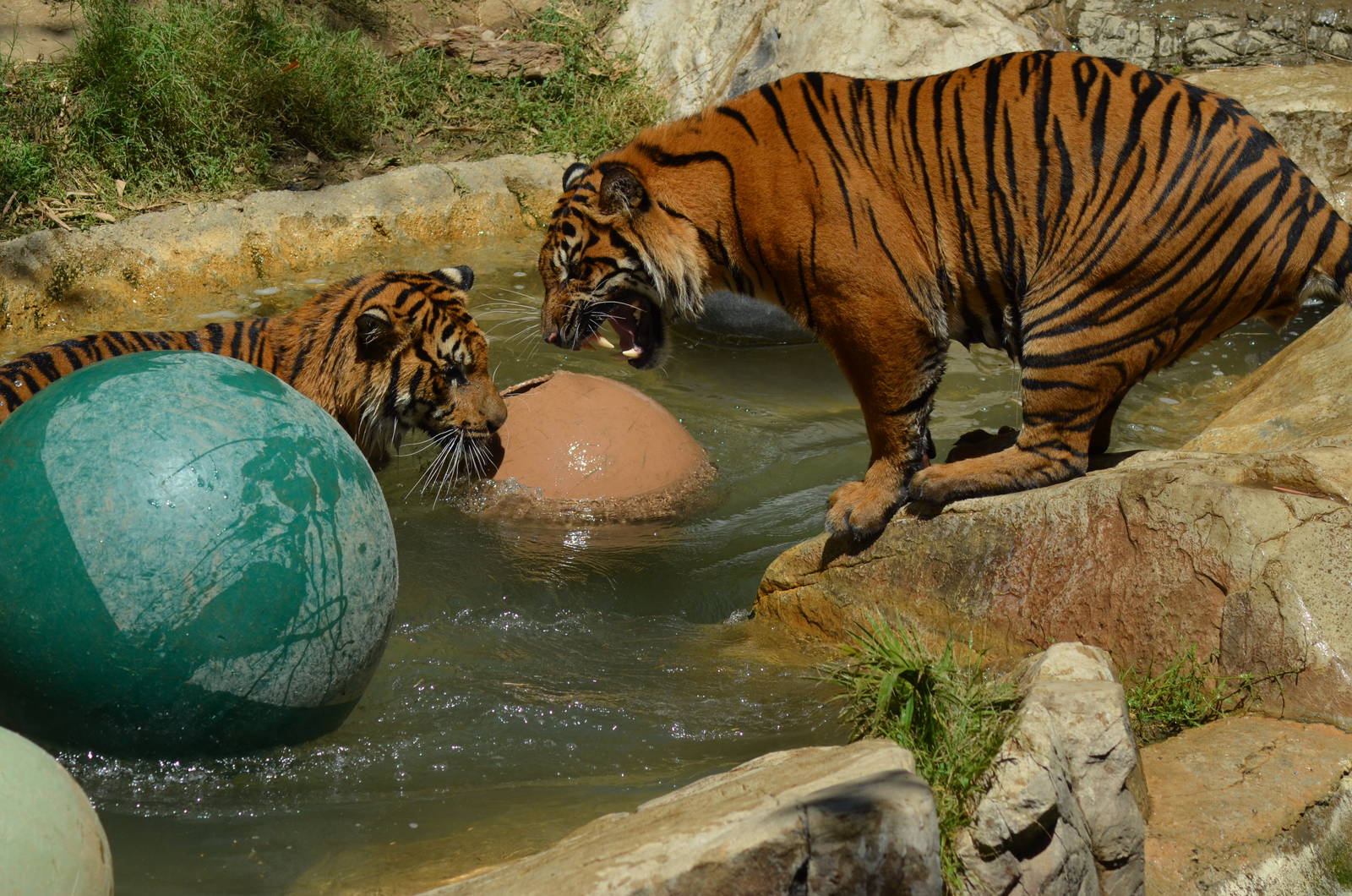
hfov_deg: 9.2
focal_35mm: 225
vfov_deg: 6.1
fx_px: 8433
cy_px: 448
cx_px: 676
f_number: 7.1
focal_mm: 150
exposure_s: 1/2000
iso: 400
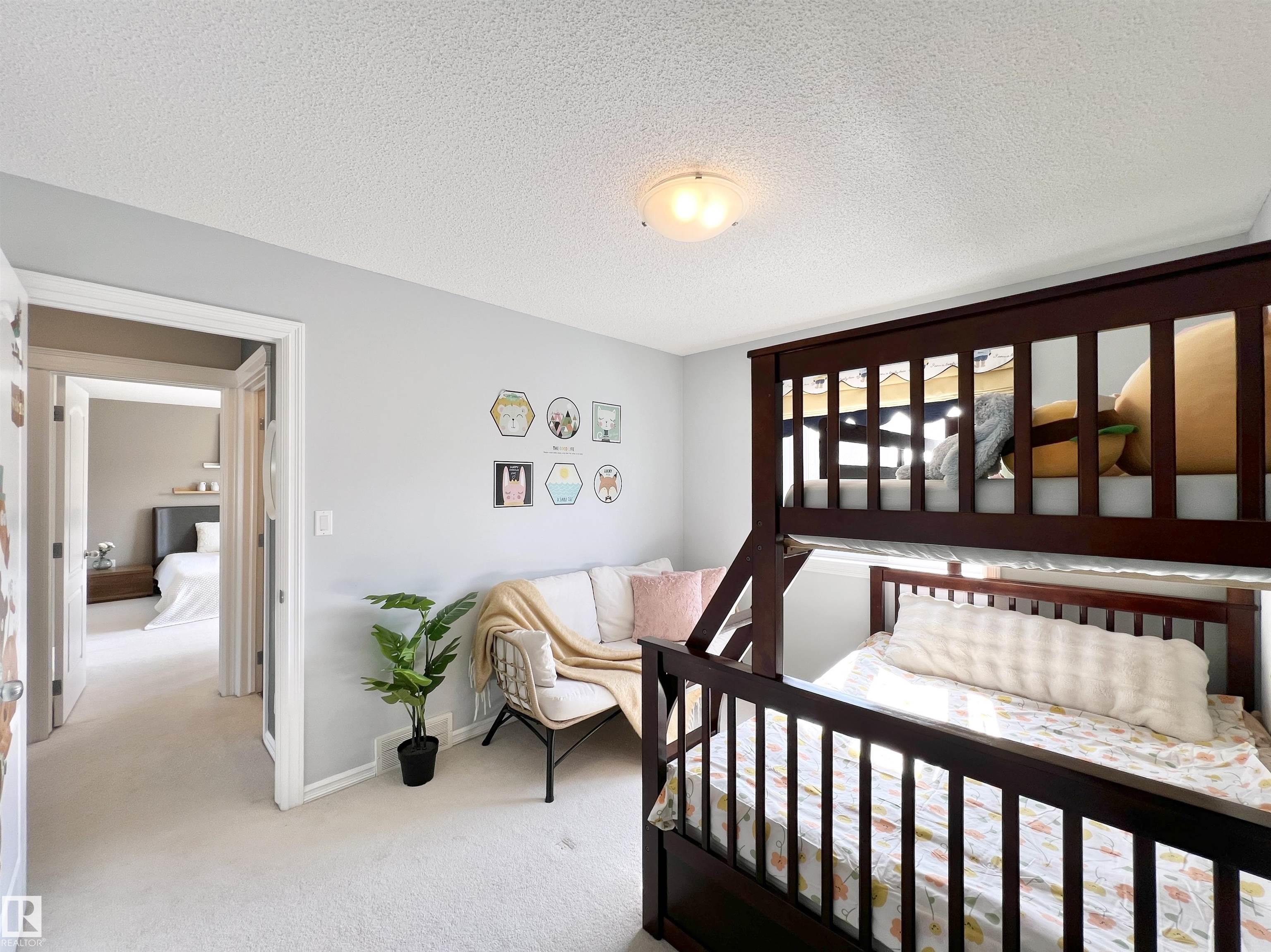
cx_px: 636
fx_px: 477
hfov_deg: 106.2
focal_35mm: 13
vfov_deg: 89.9
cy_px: 476
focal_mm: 1.57
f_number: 1.8
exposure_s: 1/120
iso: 40
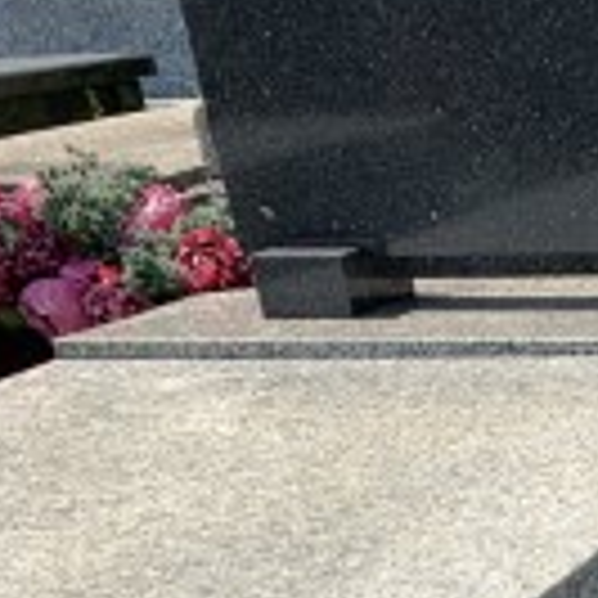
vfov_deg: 14.2
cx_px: 1178
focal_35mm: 111
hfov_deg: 13.5
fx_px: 2169
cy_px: 1012
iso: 25
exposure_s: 1/1490
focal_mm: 4.25
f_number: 1.8
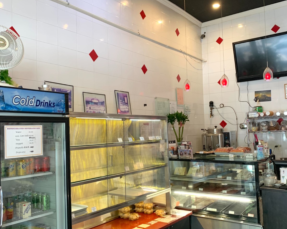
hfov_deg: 52.8
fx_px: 289
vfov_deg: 43.3
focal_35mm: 34
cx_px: 144
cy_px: 118
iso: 125
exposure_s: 1/60
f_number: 1.8
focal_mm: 4.25
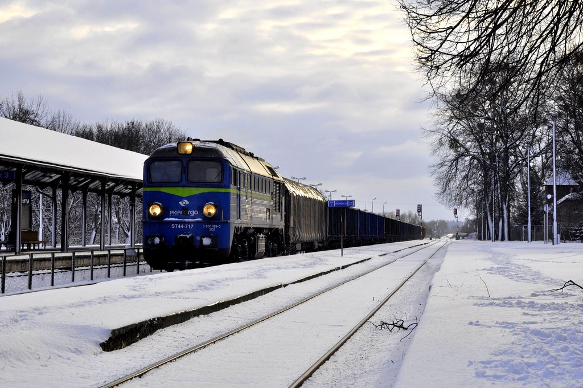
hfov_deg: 23.4
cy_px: 194
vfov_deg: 15.7
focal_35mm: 87
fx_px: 1408
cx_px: 292
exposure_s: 1/1000
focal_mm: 58
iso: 200
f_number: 8
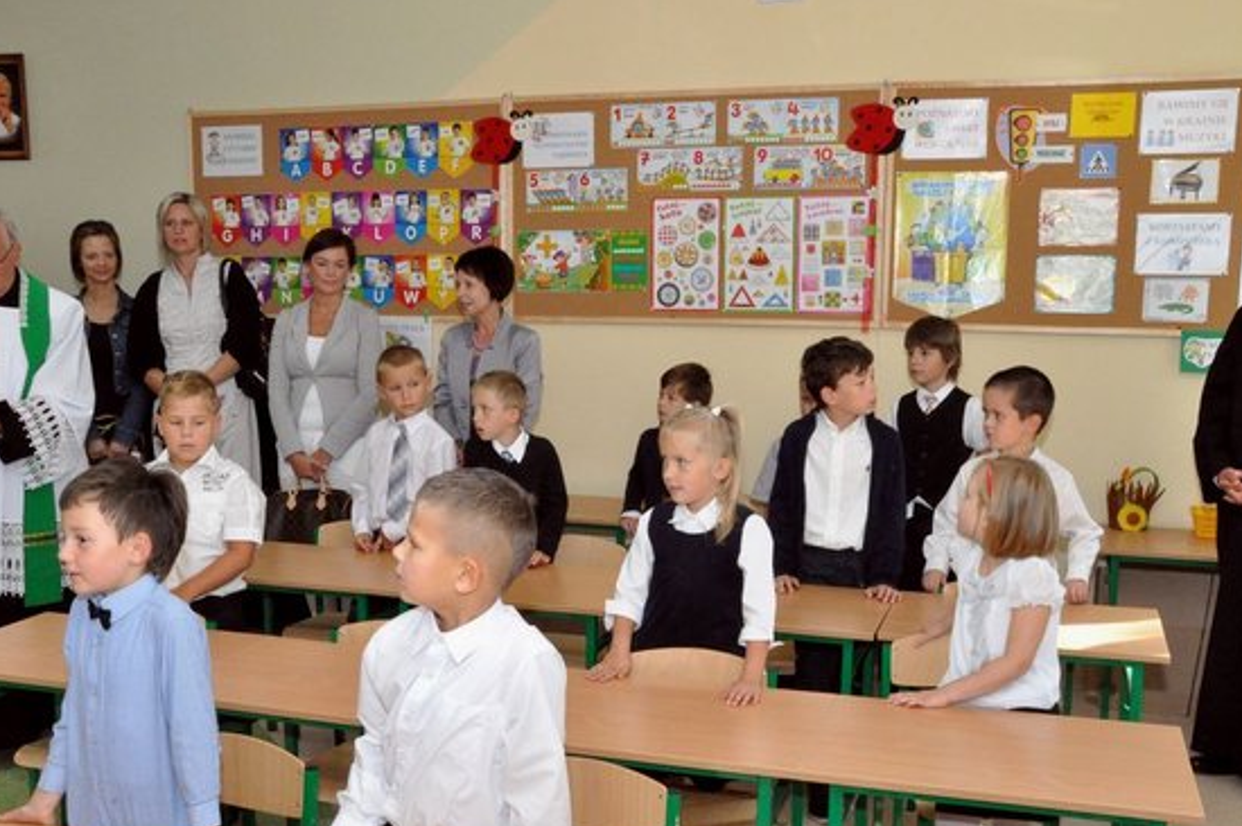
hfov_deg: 49.5
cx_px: 578
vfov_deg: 34.1
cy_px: 476
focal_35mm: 39
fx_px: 1345
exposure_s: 1/60
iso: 3200
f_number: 25
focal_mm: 22
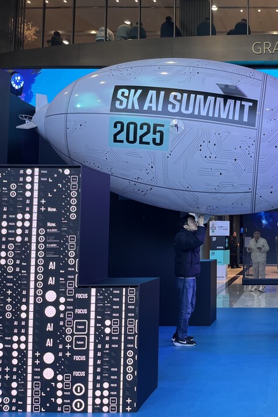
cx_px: 283
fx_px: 429
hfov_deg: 32.8
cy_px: 207
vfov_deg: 51.9
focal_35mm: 37
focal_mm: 5.1
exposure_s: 1/120
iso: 100
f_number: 1.6
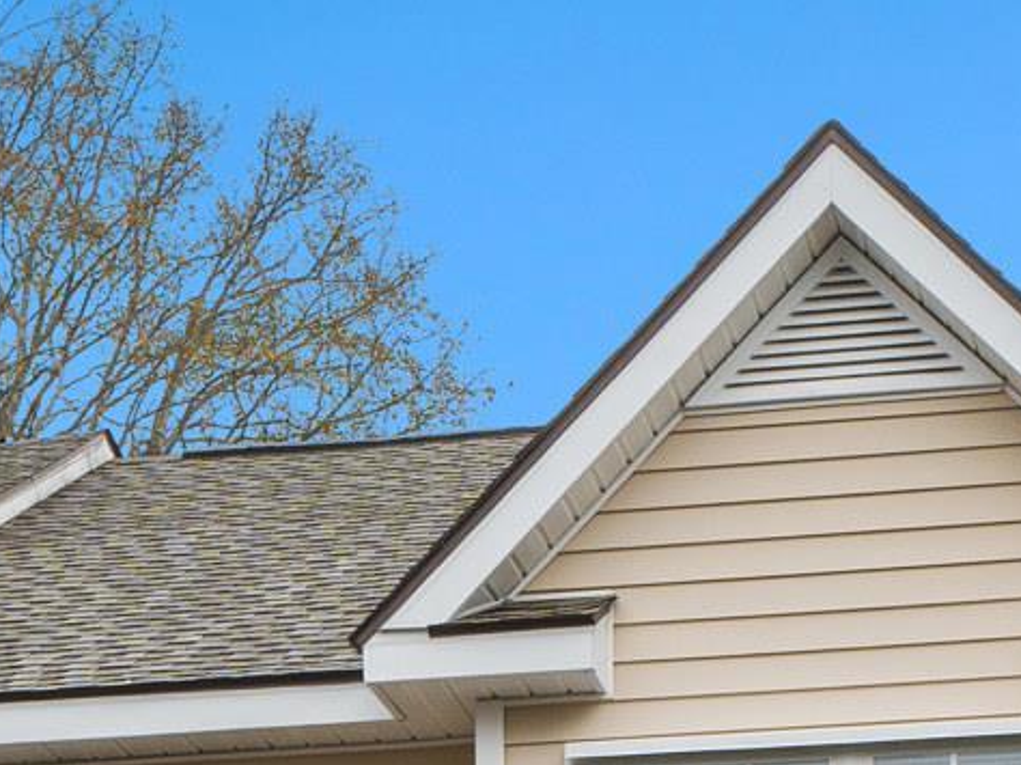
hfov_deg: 13.9
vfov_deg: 10.0
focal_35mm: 142
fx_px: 4186
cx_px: 500
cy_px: 1311
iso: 640
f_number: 8
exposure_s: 1/60
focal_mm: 28
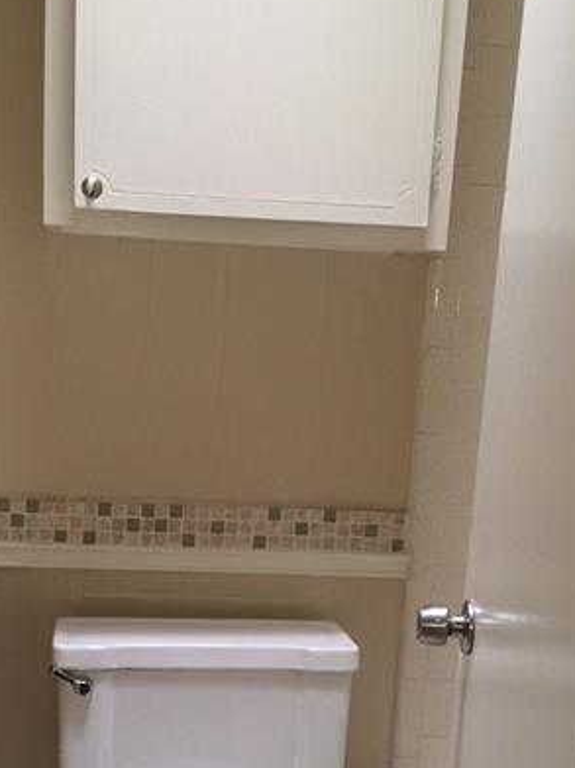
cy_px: 568
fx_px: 1263
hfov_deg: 25.6
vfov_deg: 33.2
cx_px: 241
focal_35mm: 57
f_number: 2.2
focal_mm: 4.15
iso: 32
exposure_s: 1/30
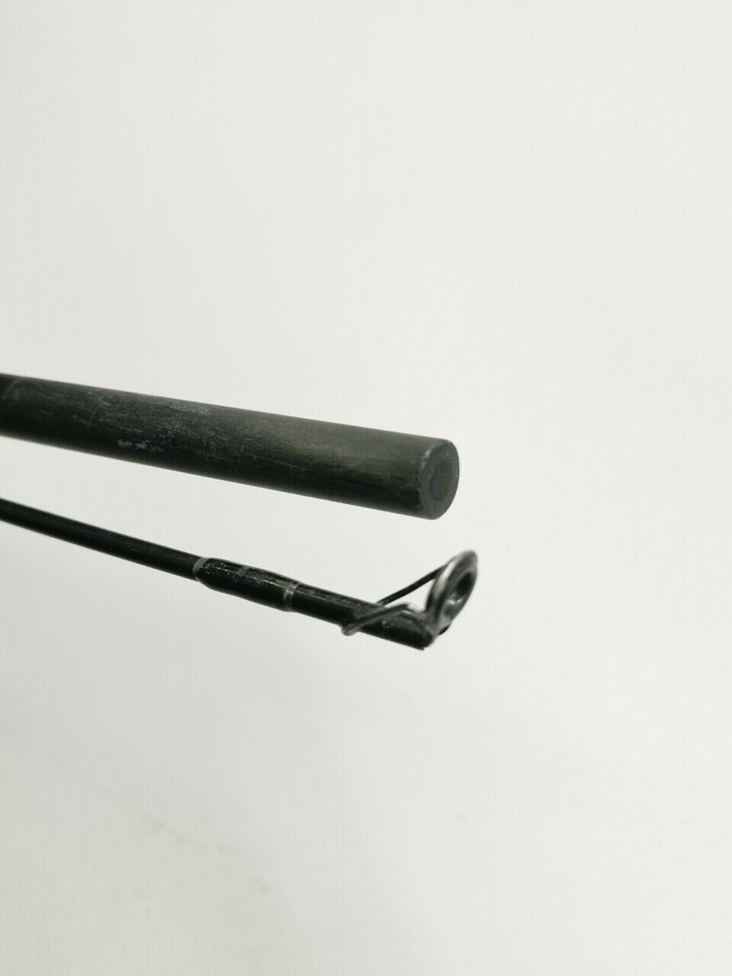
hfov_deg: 41.8
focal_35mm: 34
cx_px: 366
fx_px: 959
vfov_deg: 54.0
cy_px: 488
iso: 100
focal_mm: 3.95
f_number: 1.8
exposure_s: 1/100
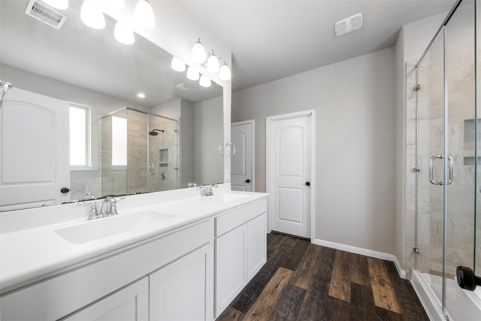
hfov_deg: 108.3
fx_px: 174
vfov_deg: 85.4
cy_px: 160
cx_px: 240
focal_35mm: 13
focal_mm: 13
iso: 250
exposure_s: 3.2
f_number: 9
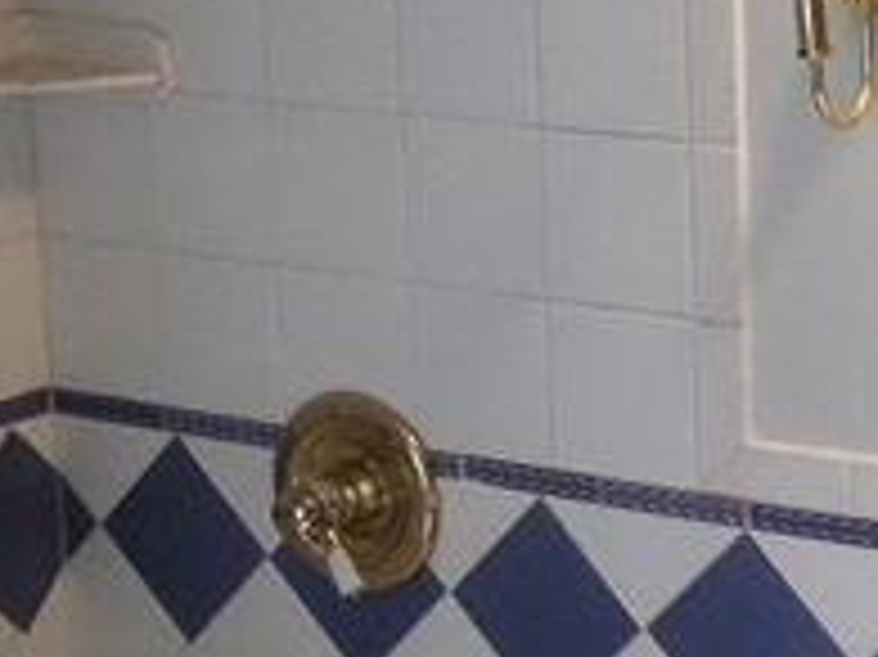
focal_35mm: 121
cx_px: 684
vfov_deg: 12.2
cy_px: 333
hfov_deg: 16.2
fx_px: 3067
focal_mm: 4.1
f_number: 2.8
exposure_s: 1/30
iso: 320
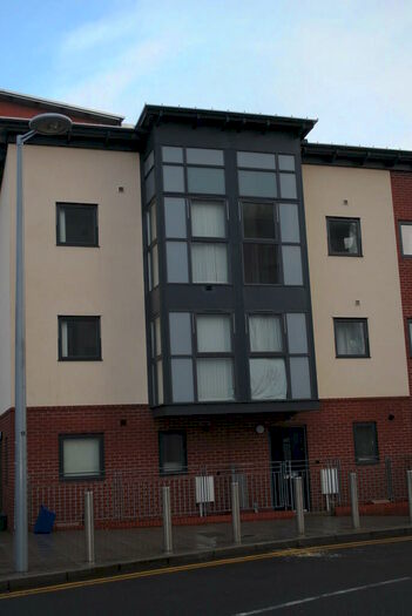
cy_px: 308
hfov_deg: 28.1
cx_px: 206
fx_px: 822
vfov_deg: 41.1
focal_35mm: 48
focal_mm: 32
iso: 100
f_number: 4.8
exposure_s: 1/160
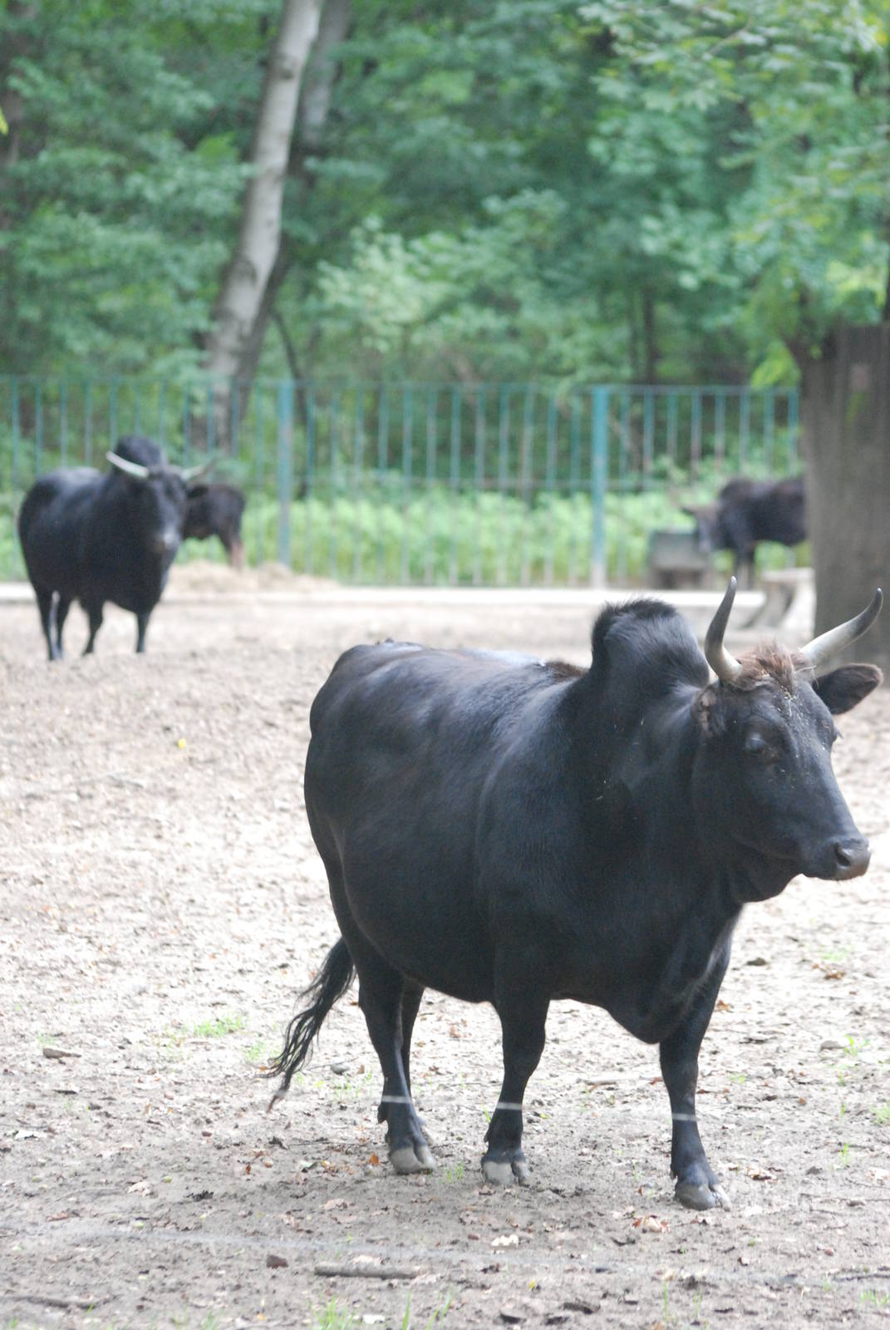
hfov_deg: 7.7
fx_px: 6656
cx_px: 445
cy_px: 665
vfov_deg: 11.4
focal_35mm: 180
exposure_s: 1/160
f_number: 4.5
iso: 1600
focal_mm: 120
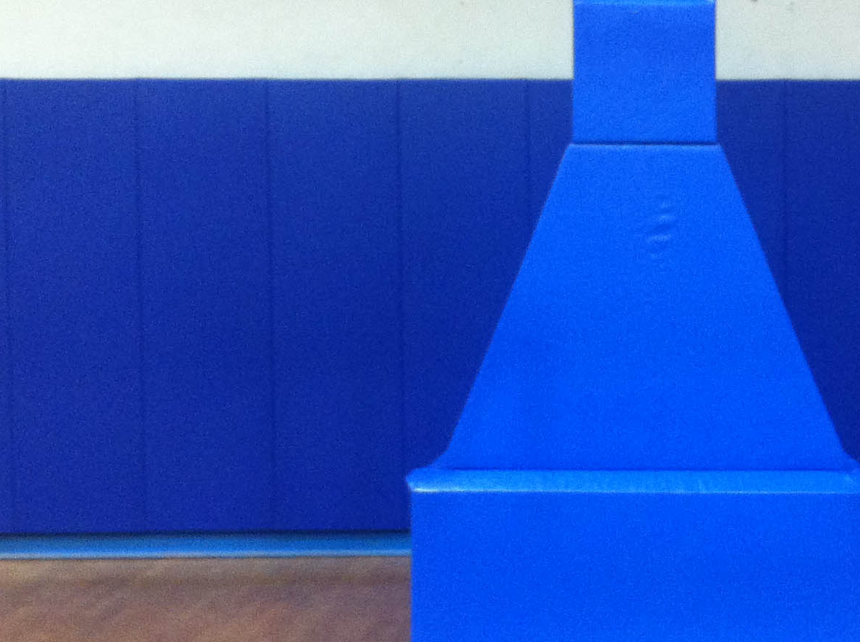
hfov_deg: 24.9
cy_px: 350
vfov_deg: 19.1
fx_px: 1910
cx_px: 693
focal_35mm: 77
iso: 250
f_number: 2.8
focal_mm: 3.85
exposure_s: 1/15
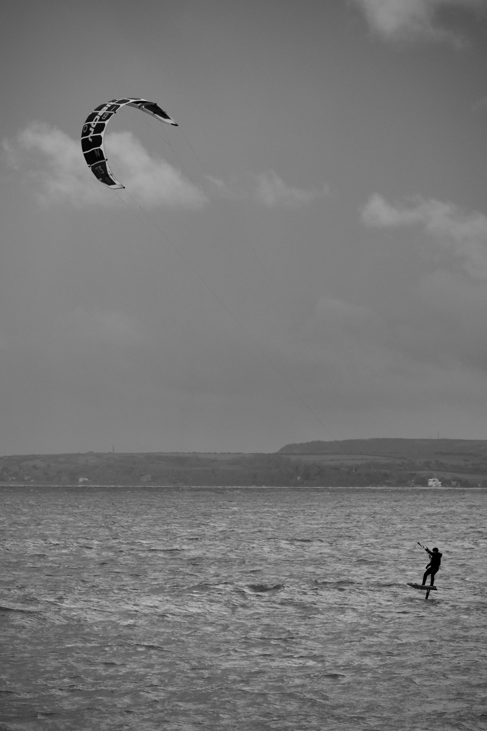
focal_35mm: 257
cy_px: 366
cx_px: 244
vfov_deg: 8.0
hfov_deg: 5.3
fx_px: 5213
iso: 320
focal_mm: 171.6
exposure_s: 1/800
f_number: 6.4
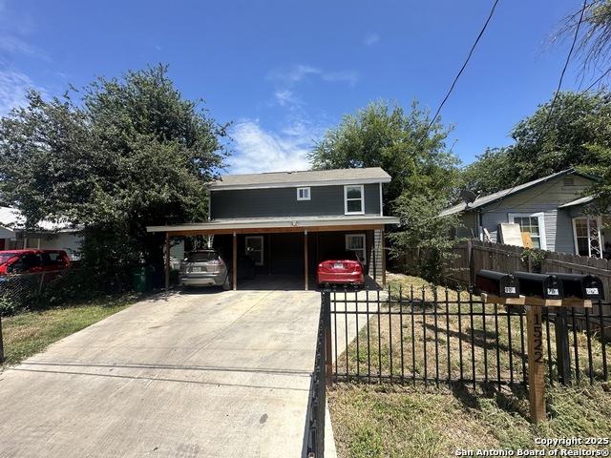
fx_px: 247
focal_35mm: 14
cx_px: 306
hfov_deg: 102.1
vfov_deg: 85.7
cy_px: 229
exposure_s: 1/1531
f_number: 2.2
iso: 50
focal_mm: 2.22
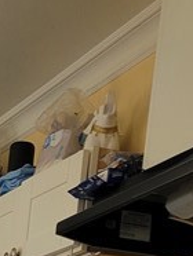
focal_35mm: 143
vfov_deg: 12.4
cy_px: 480
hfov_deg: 9.4
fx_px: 1061
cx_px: -245
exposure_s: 1/120
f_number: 1.8
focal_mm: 5.4
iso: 80
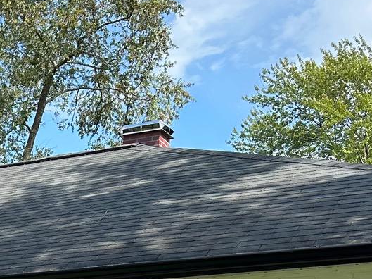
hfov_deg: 19.1
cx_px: -146
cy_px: 418
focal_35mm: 93
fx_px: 999
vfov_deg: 14.8
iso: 80
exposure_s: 1/1949
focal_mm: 6.86
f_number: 1.78
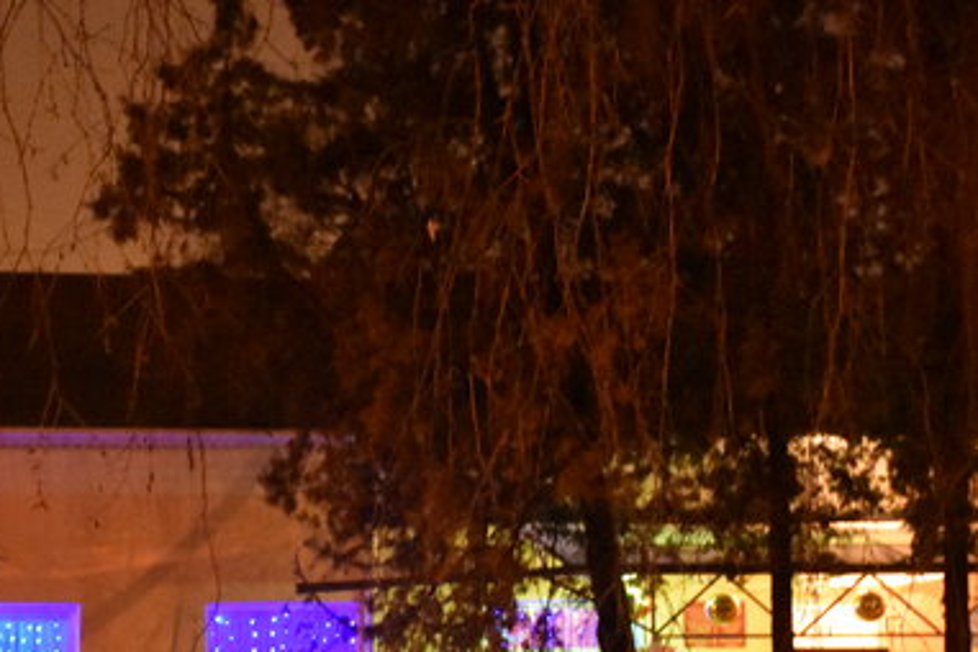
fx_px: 3612
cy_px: 519
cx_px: 390
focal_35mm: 133
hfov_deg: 15.4
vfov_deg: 10.3
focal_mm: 45
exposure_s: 1/10
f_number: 4.5
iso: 12800
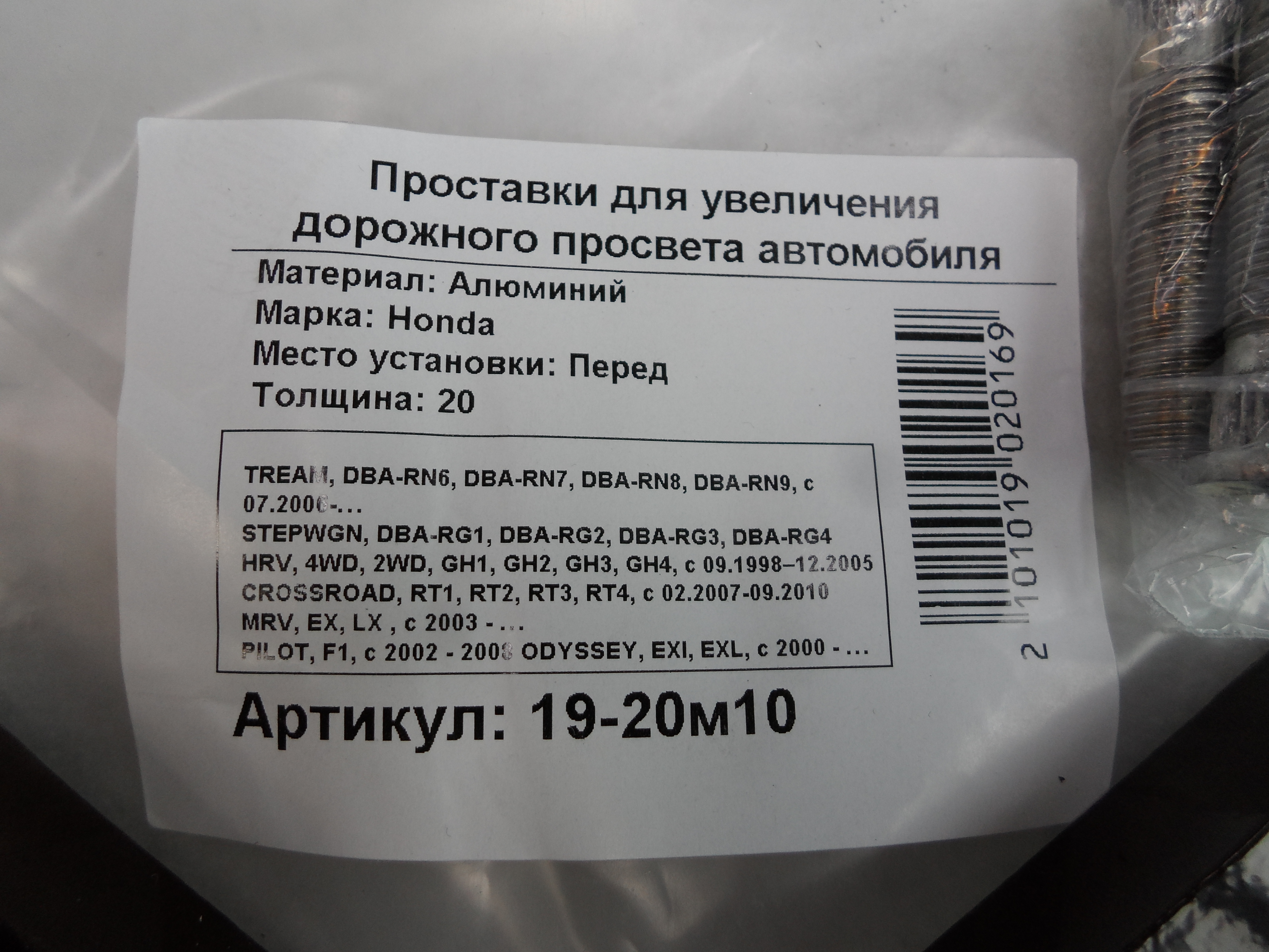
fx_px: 916
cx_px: 634
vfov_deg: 54.9
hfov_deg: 69.4
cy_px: 476
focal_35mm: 25
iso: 80
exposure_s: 1/60
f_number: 2.5
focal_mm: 4.5
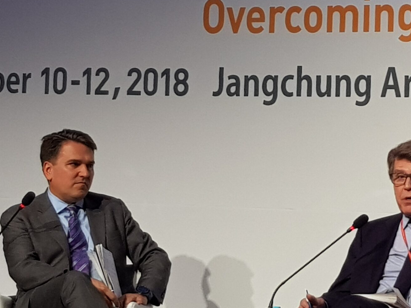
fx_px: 606
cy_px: 222
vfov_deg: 28.2
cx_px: 397
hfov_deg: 34.6
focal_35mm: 51
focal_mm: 4.2
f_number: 1.7
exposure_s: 1/120
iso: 80
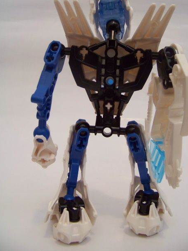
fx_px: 290
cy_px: 113
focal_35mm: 40
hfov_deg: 35.9
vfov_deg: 46.7
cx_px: 102
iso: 200
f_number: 2.8
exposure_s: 1/30
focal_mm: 5.85
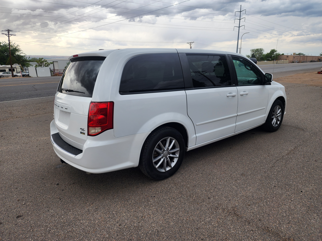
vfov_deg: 58.9
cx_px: 161
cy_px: 120
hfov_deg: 73.9
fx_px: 214
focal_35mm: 23
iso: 12
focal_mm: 6.4
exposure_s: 1/431
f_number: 1.8
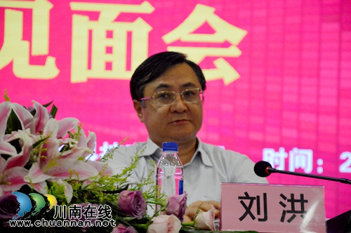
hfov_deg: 13.1
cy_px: 116
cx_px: 176
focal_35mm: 158
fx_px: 1534
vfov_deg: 8.7
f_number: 5.6
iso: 3200
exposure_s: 1/60
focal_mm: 105
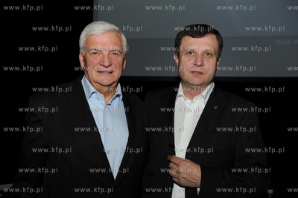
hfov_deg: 50.7
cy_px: 99
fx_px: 314
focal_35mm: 38
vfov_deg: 35.0
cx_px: 149
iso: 800
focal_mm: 38
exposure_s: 1/160
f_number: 4
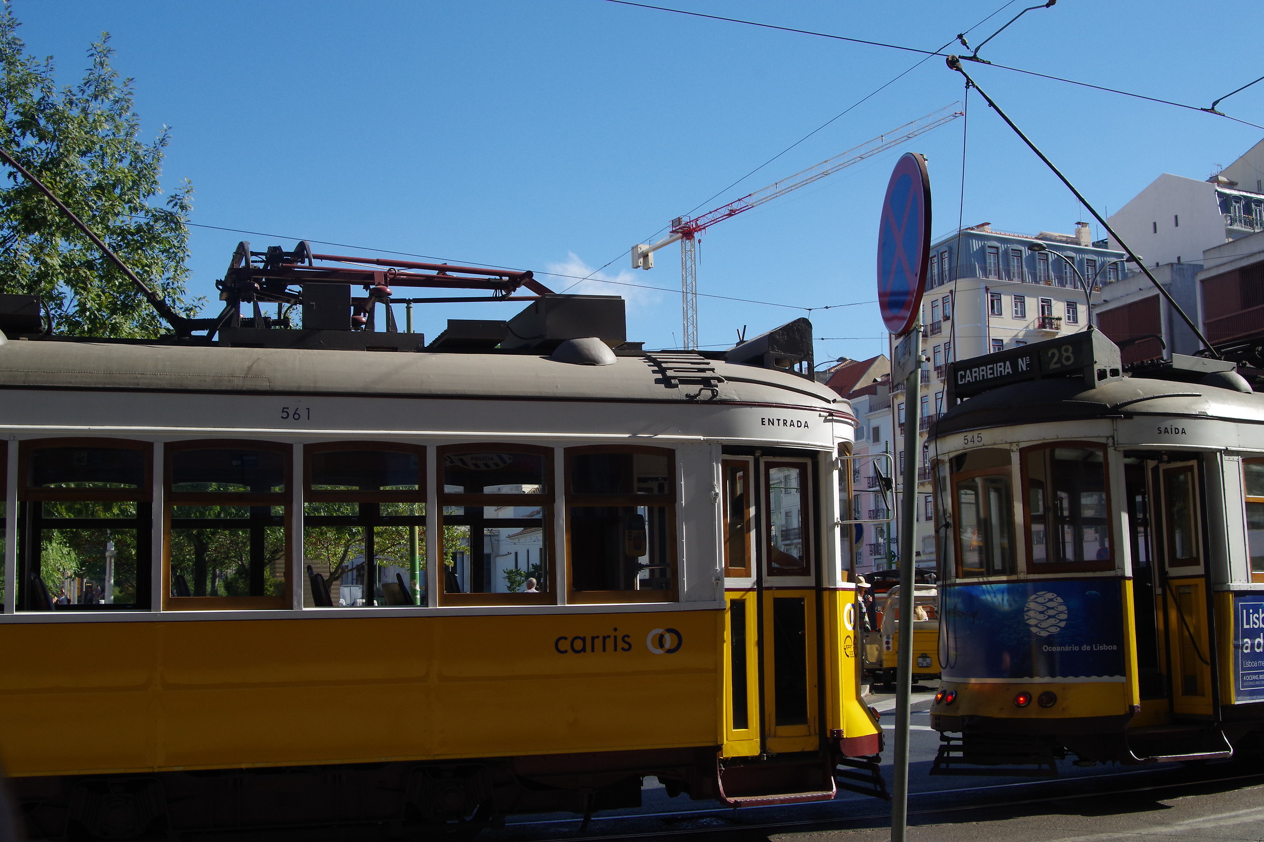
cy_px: 421
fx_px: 1475
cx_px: 632
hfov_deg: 46.4
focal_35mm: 42
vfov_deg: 31.9
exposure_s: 1/500
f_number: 8
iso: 400
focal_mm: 28
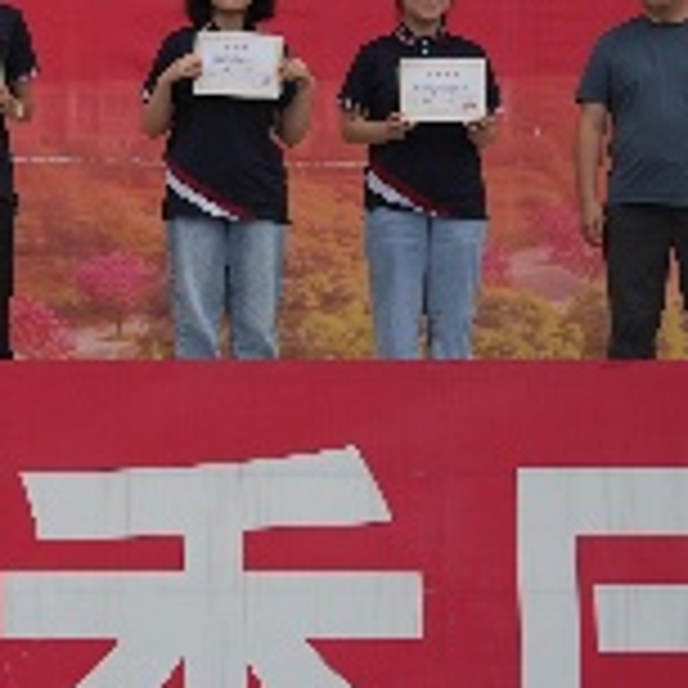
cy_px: 56
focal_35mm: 191
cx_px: -661
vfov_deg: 9.1
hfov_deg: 8.7
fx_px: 4295
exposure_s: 1/250
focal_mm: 43
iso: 100
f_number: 4.5
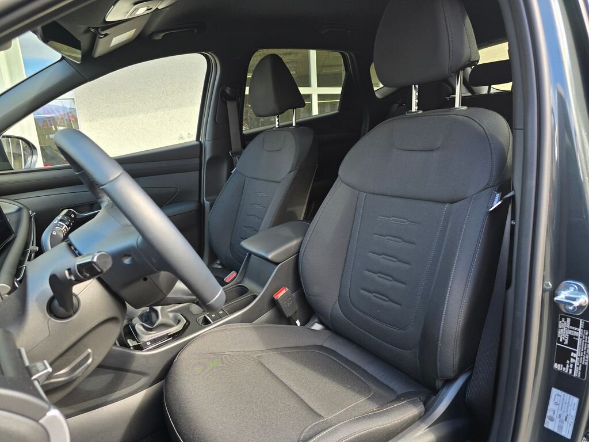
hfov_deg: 73.9
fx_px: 391
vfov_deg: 58.9
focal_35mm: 23
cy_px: 221
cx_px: 294
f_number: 1.7
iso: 100
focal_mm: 6.3
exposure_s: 1/180
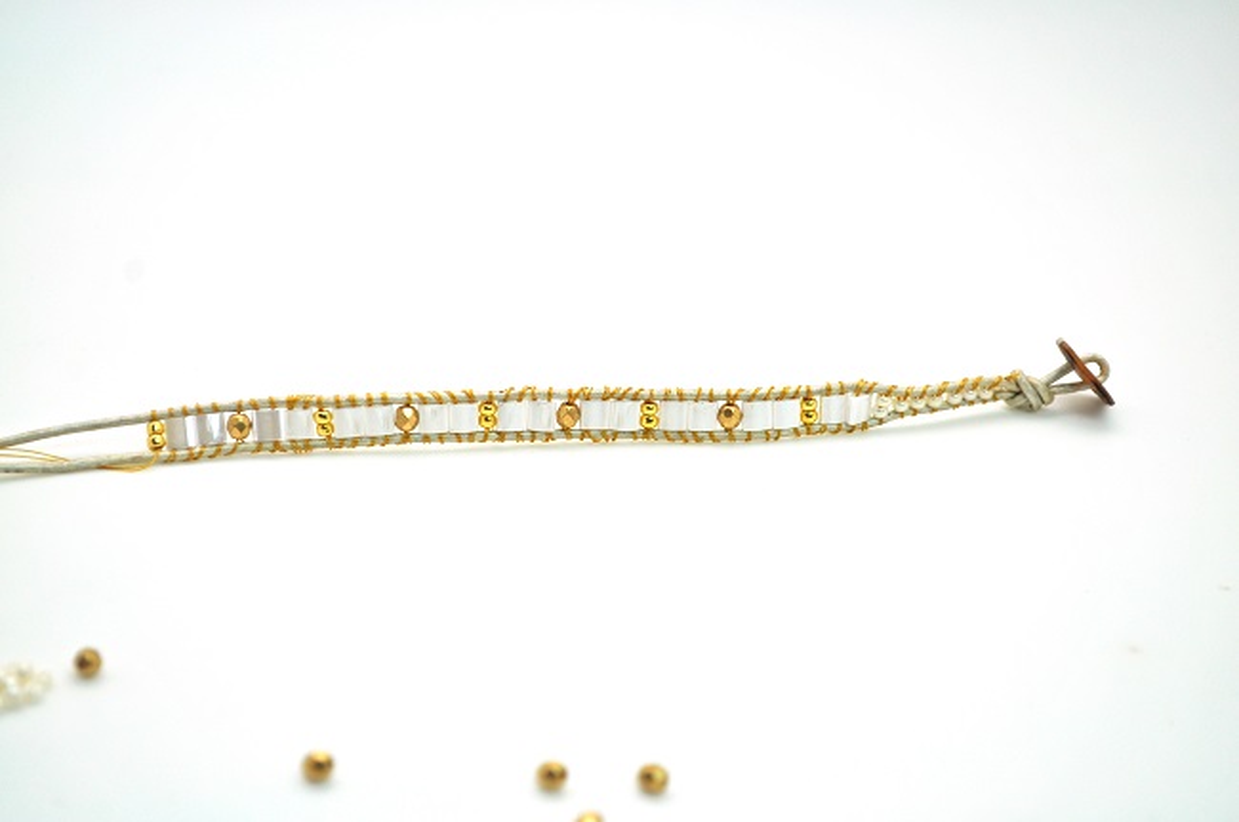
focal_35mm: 72
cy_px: 411
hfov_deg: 28.1
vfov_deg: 18.9
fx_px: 2474
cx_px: 620
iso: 200
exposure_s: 1/160
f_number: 6.3
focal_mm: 48
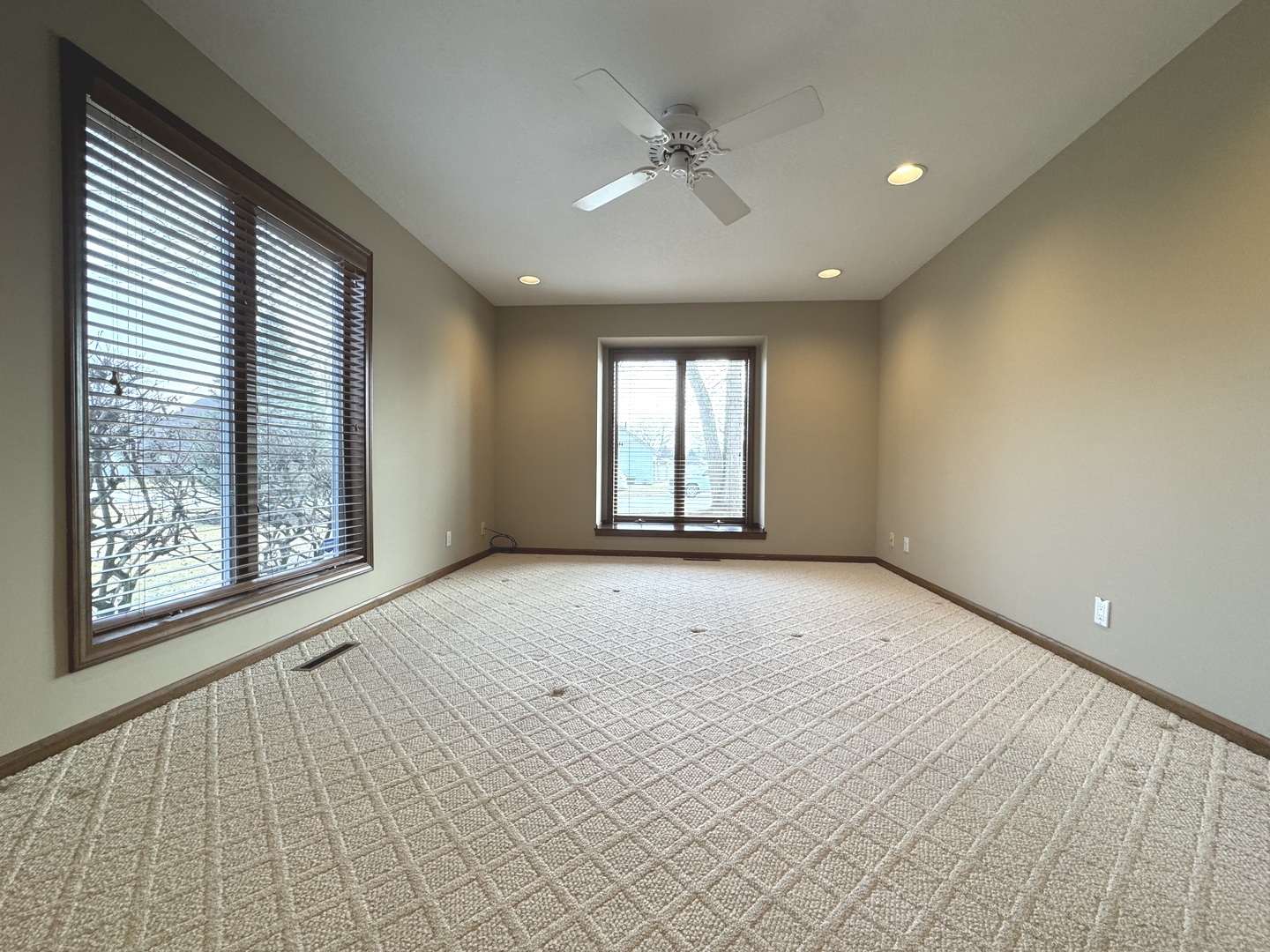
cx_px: 635
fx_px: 514
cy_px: 476
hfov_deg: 102.1
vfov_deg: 85.7
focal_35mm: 14
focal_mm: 2.22
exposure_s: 1/120
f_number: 2.2
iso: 160
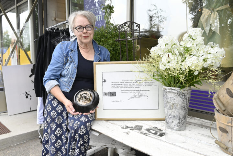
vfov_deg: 43.0
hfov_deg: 61.1
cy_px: 78
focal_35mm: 30
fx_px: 197
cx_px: 116
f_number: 8
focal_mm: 30.5
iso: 1600
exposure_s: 1/250
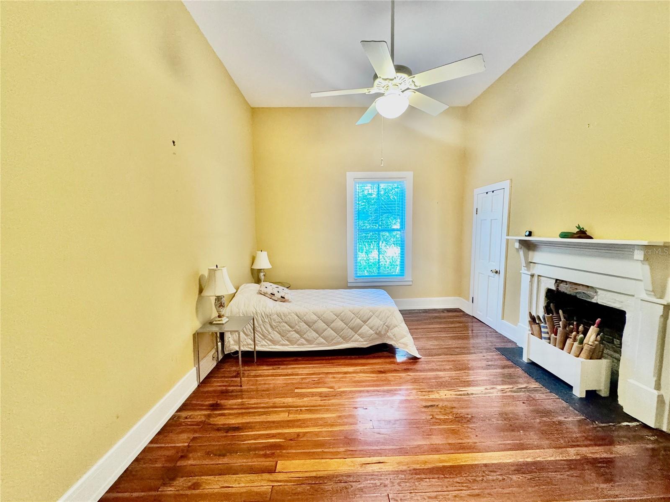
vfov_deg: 85.7
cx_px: 335
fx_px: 271
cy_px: 251
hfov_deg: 102.1
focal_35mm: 14
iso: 500
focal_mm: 2.22
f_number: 2.2
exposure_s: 1/60
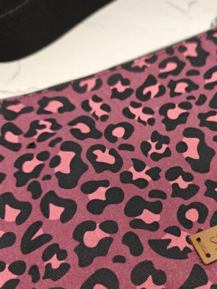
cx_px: 157
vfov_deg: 52.4
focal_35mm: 35
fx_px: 292
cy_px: 167
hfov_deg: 39.8
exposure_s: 1/100
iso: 320
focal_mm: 6.06
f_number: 1.6
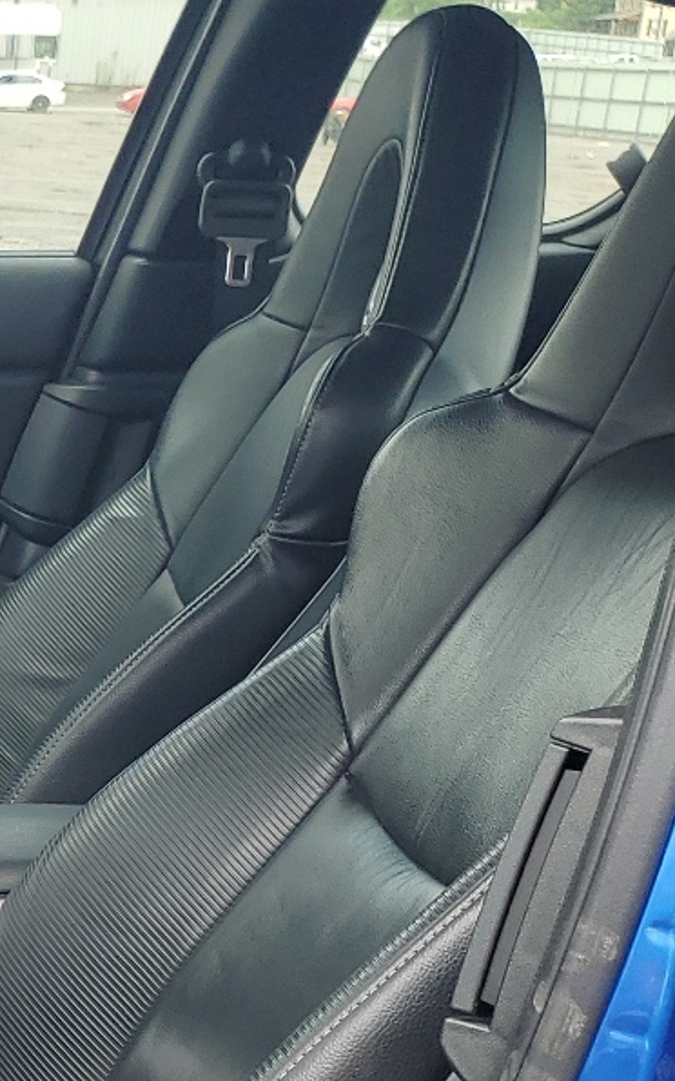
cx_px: -318
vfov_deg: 27.2
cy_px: 892
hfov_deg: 16.2
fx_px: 2180
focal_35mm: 74
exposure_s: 1/625
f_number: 1.5
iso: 50
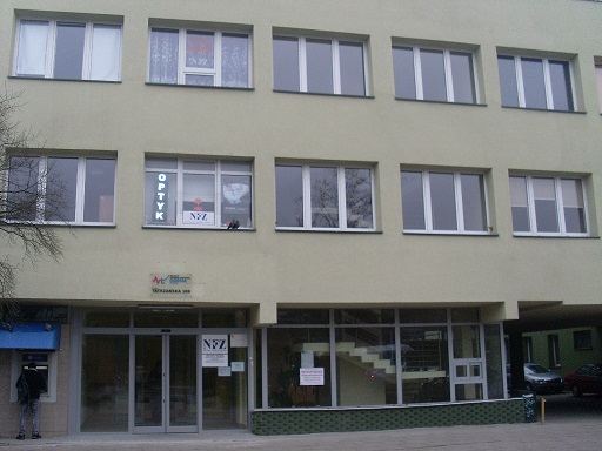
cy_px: 226
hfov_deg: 49.0
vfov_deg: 37.7
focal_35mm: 38
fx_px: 661
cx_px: 301
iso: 80
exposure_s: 1/125
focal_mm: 6.3
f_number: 3
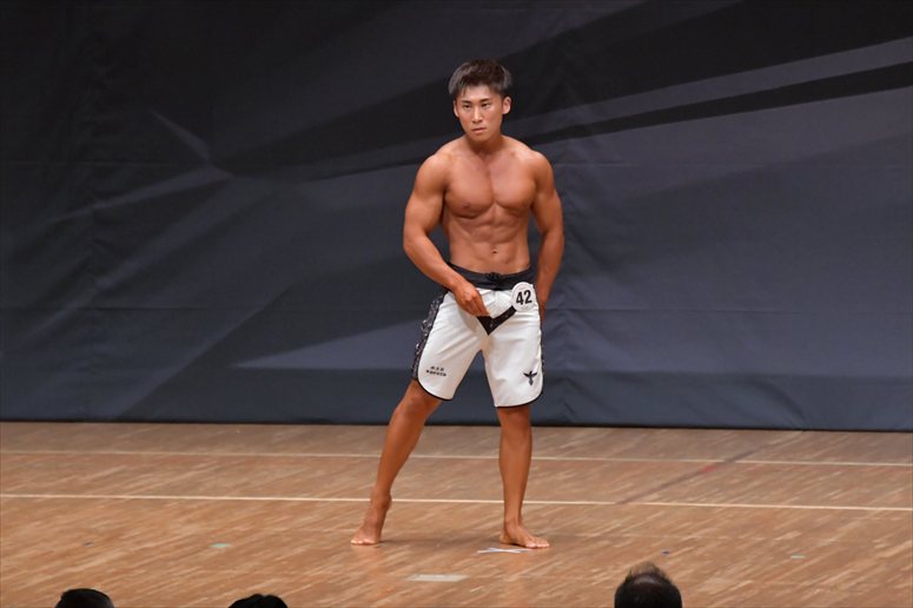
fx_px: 7224
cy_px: 304
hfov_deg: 7.2
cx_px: 456
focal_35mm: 285
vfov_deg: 4.8
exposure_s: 1/400
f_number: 5.6
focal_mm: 190
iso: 6400
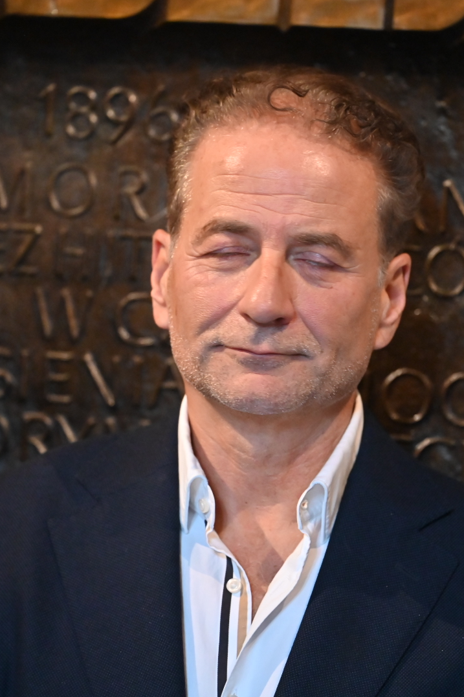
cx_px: 289
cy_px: 349
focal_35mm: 271
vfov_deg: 7.6
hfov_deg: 5.1
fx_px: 5241
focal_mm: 180
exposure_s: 1/200
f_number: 2.8
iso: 3600
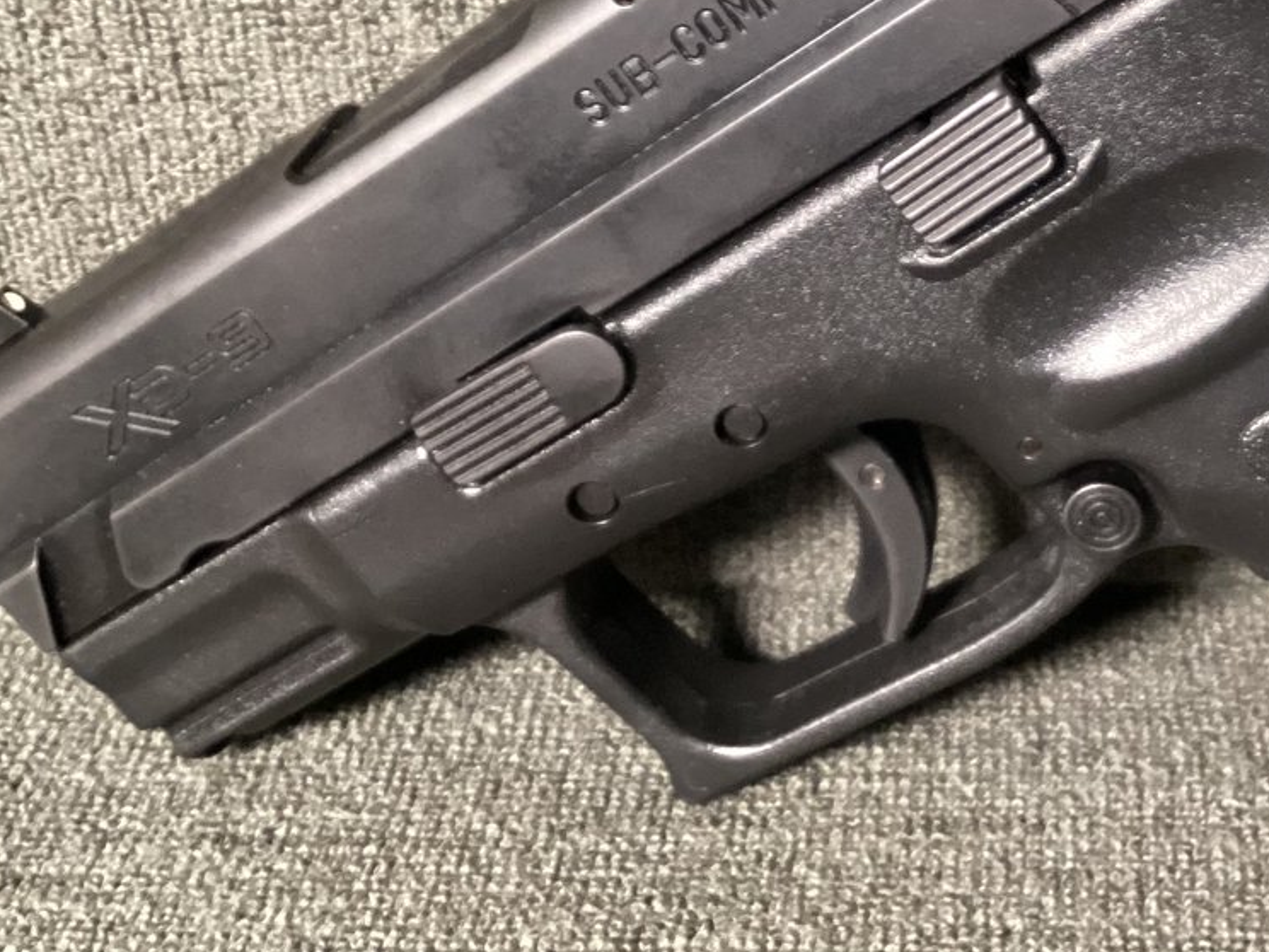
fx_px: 2310
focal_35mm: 63
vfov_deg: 22.9
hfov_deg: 30.3
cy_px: 168
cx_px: 918
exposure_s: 1/30
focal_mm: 3.3
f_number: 2.4
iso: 400
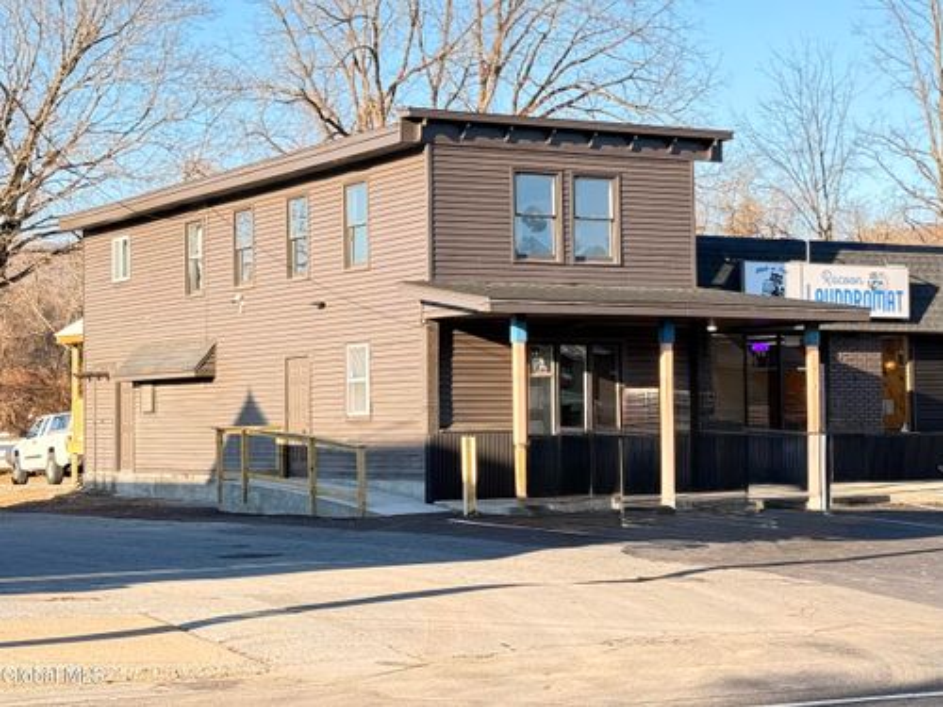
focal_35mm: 48
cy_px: 354
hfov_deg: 39.7
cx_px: 472
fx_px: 1308
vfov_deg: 30.3
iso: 64
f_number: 1.78
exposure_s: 1/557
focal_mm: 6.76
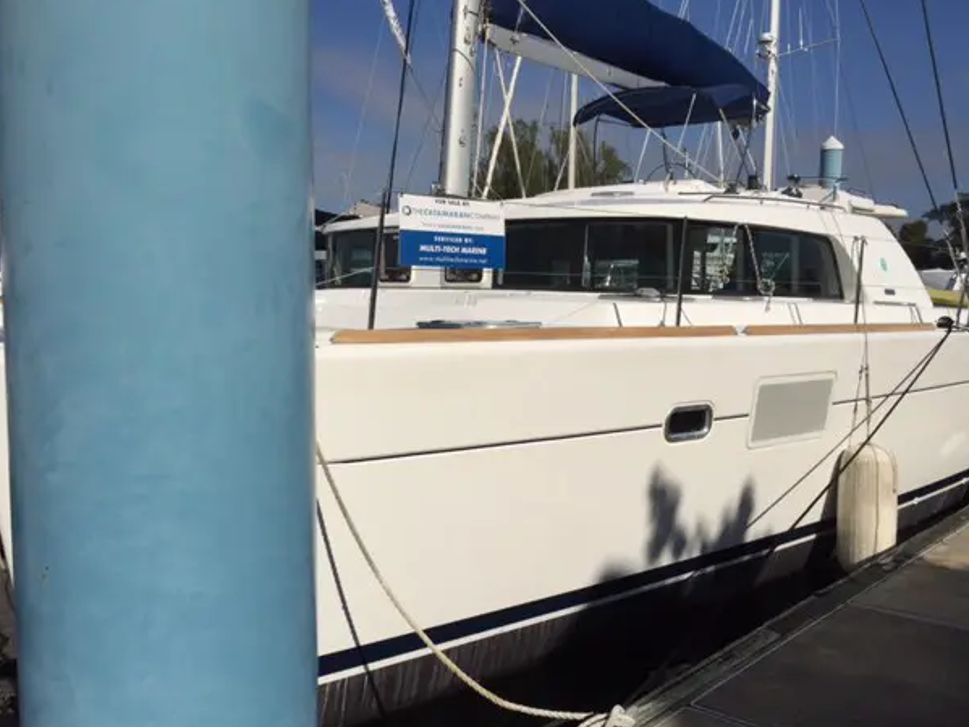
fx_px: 868
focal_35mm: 31
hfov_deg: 58.4
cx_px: 471
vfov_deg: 45.4
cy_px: 368
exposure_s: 1/7937
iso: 32
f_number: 2.2
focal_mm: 4.15
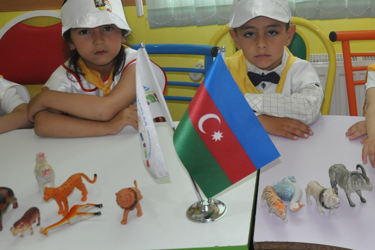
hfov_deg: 32.8
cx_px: 338
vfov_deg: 23.3
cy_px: 80
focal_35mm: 58
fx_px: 603
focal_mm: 21
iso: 800
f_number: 4
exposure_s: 1/125
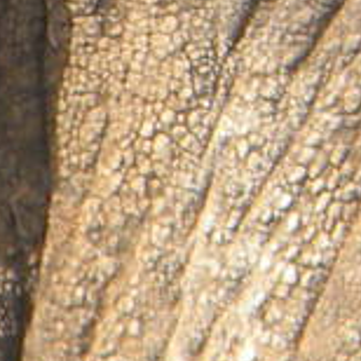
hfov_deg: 0.7
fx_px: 30146
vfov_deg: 0.7
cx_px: 157
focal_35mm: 2555
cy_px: -75
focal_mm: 50.4
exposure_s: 1/150
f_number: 5.4
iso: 80
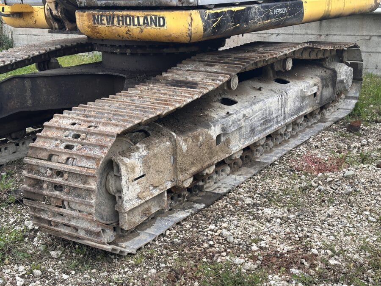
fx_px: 528
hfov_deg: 39.7
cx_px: 190
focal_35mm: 48
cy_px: 143
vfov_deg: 30.3
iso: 64
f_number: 1.78
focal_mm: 6.86
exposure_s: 1/395
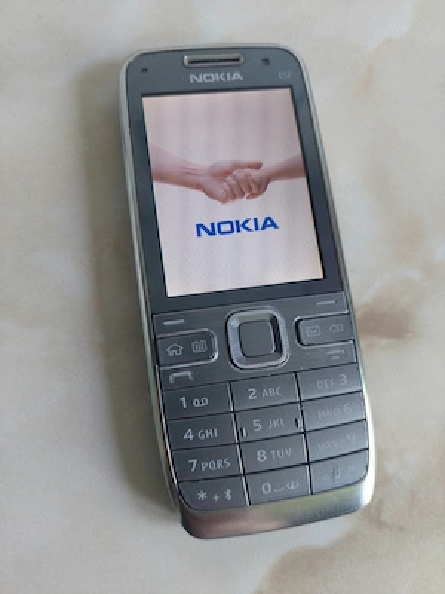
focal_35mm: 24
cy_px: 297
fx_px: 411
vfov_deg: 71.6
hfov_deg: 56.8
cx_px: 222
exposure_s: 1/60.2
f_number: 1.8
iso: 100
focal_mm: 5.23
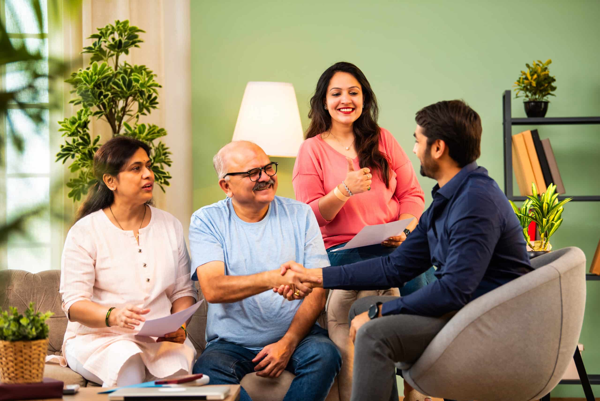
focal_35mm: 116
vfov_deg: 11.8
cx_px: 300
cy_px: 200
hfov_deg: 17.6
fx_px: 1934
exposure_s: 1/125
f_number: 2.8
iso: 200
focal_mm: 116
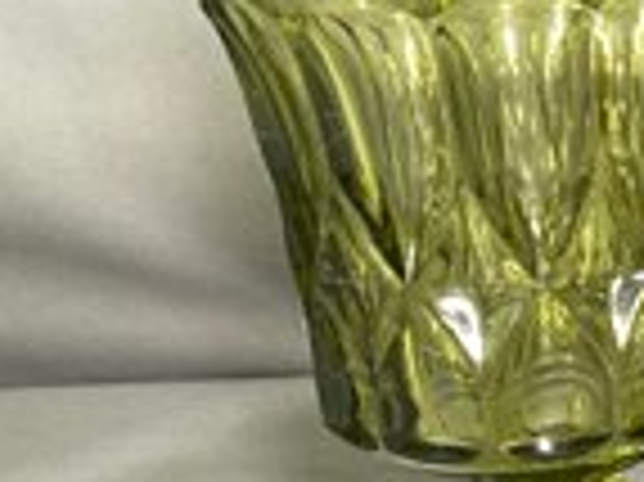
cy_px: 255
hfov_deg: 14.0
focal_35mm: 115
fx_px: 2138
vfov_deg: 12.9
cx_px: 1340
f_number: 1.8
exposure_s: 1/60
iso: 125
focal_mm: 4.25
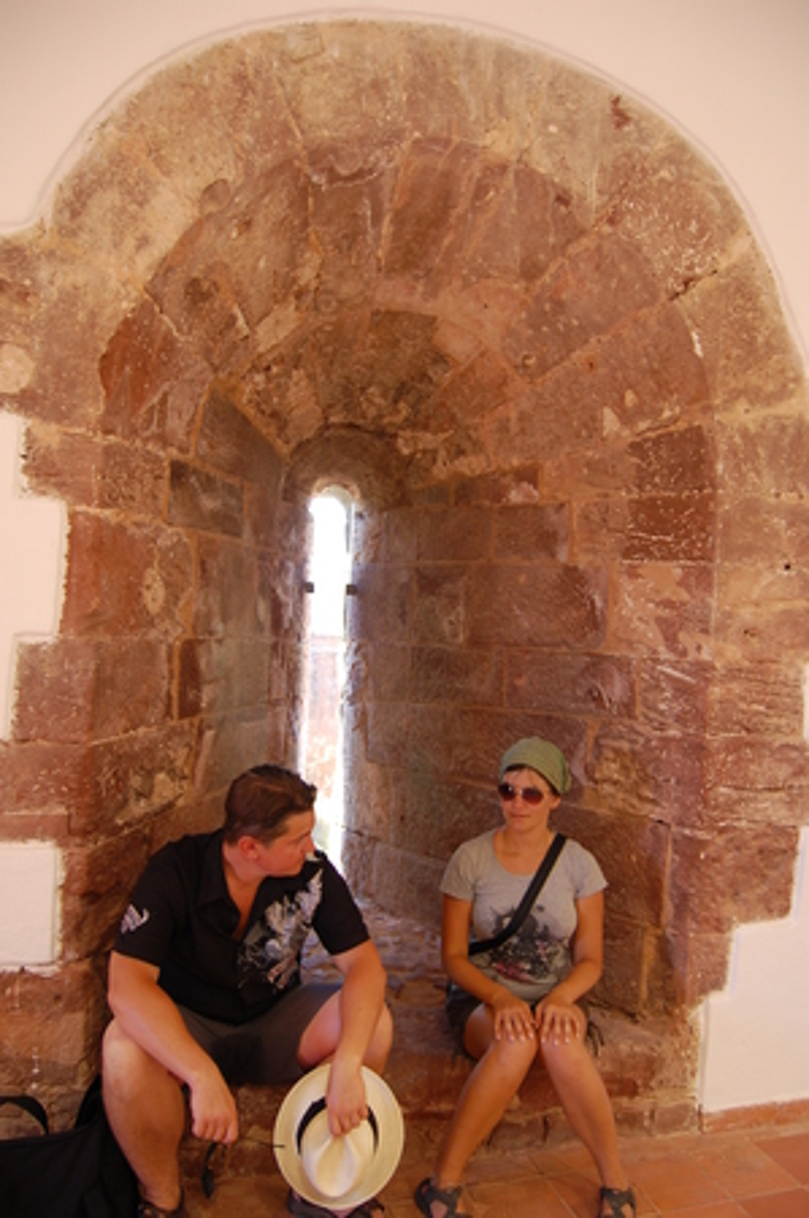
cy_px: 609
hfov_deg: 47.8
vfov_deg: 67.4
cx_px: 404
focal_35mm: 27
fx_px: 912
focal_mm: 18
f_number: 4
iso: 400
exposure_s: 1/60
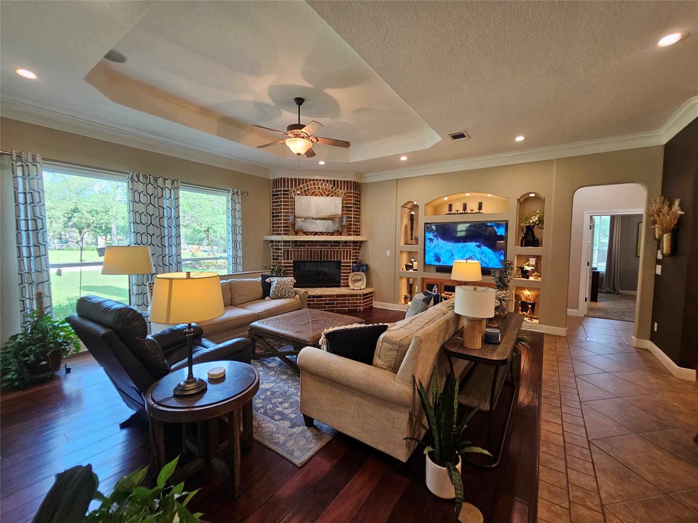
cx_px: 349
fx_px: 262
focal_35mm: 13
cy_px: 262
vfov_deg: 89.9
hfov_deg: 106.2
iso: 125
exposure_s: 1/60
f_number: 2.2
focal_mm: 2.2
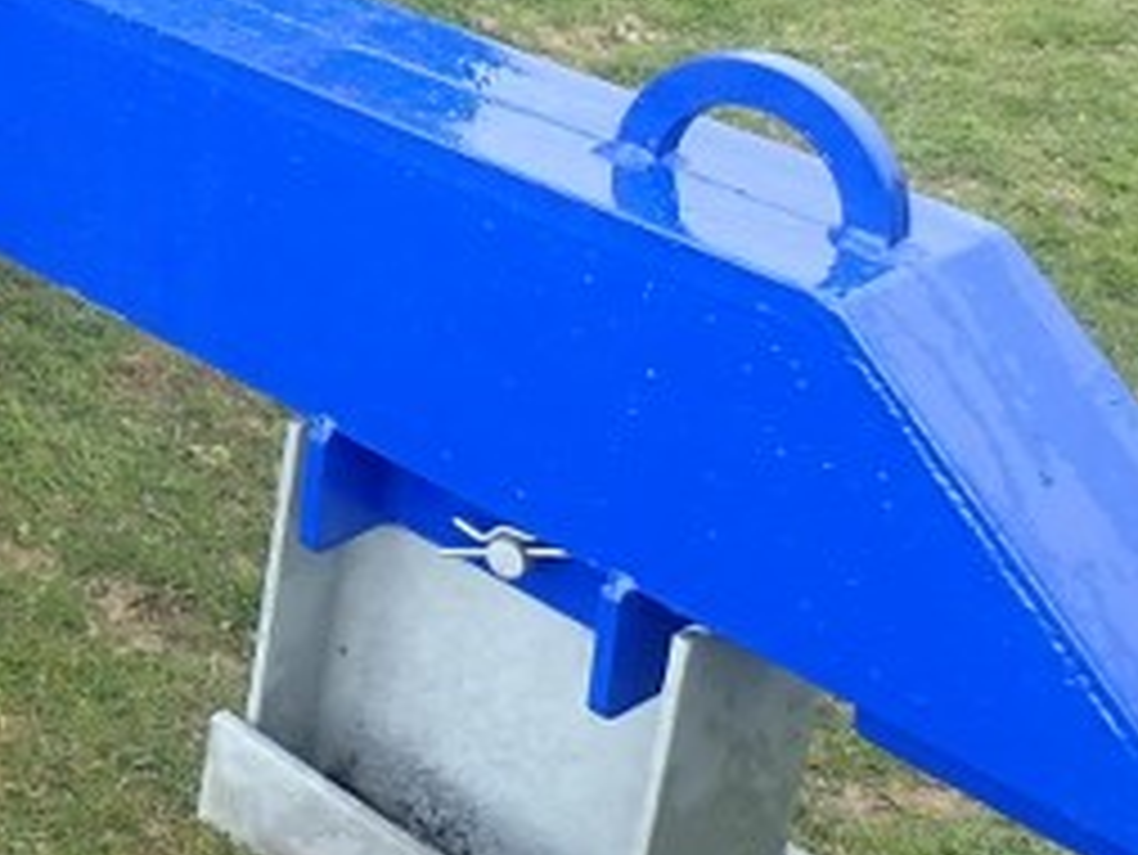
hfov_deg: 20.5
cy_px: -189
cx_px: -652
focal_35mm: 79
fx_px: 2598
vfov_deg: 17.7
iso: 100
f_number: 2.8
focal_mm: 4.5
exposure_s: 1/80
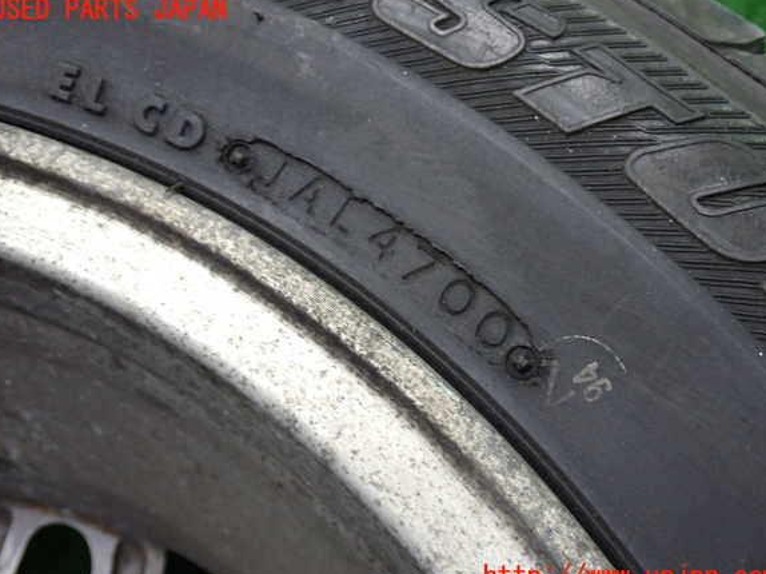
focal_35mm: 46
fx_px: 1017
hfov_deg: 41.3
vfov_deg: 31.5
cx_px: 384
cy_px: 294
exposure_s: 1/40
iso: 320
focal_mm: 7.84
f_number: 2.9
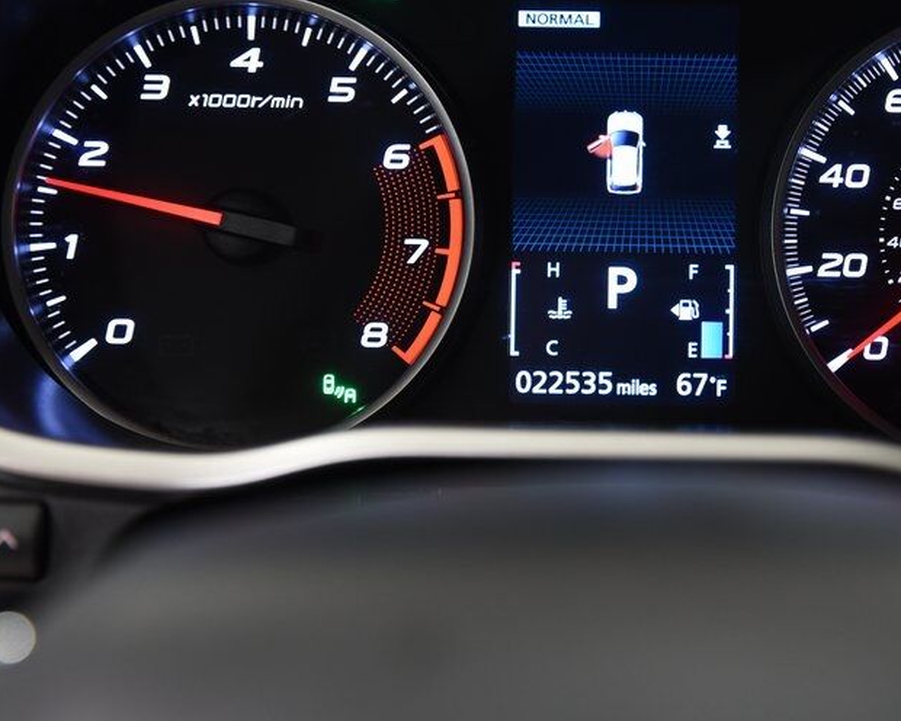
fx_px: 2400
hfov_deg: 21.2
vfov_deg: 17.1
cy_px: 288
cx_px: 623
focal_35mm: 90
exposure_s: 1/20
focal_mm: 58
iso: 1600
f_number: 4
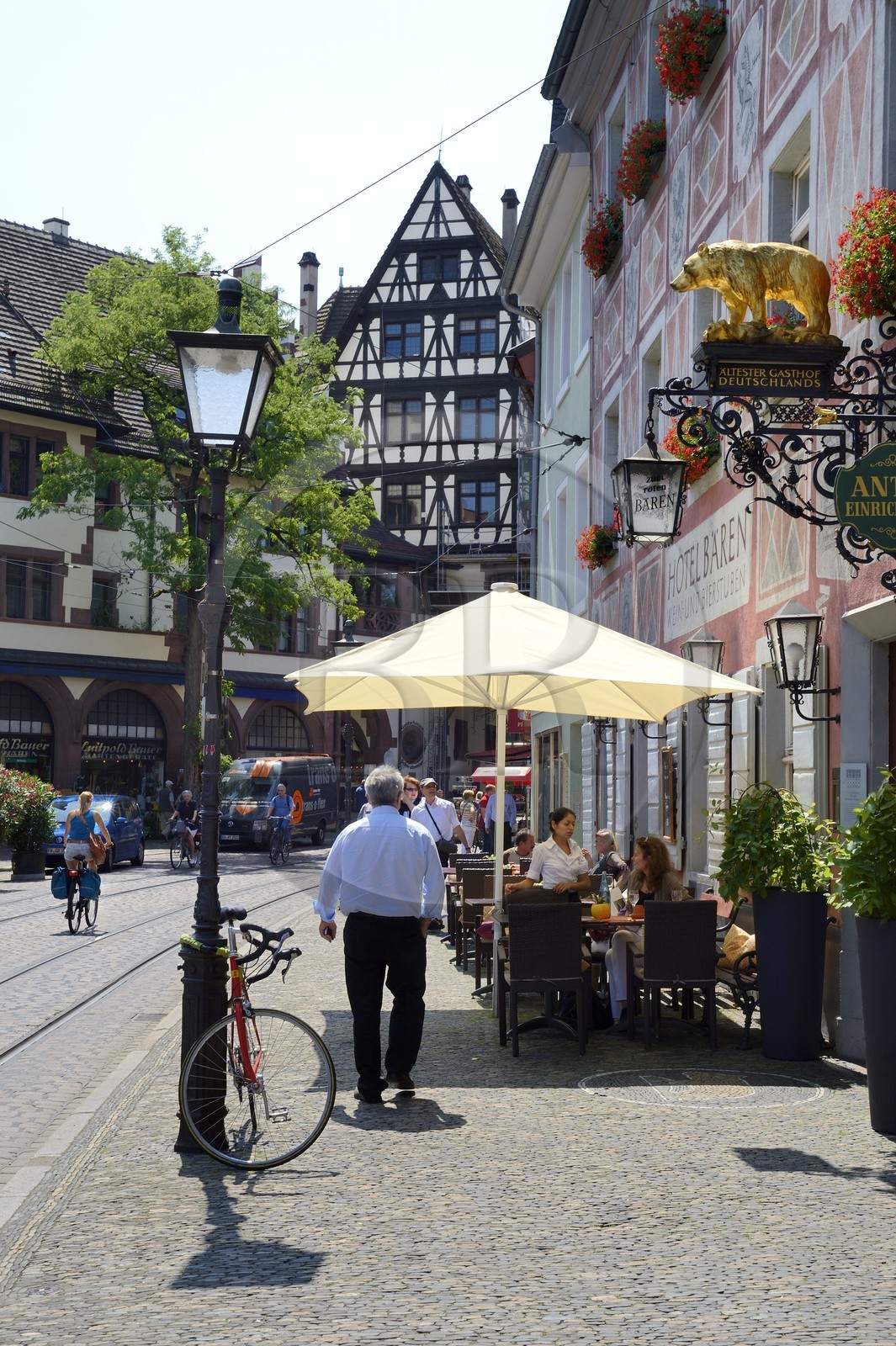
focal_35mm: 50
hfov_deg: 27.0
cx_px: 448
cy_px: 673
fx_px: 1869
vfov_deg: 39.6
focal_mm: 50
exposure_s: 1/160
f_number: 13
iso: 200
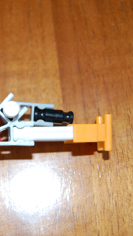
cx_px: 14
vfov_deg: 33.8
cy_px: 117
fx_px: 389
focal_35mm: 62
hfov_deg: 19.1
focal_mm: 26
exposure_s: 1/60
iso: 200
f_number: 4.2
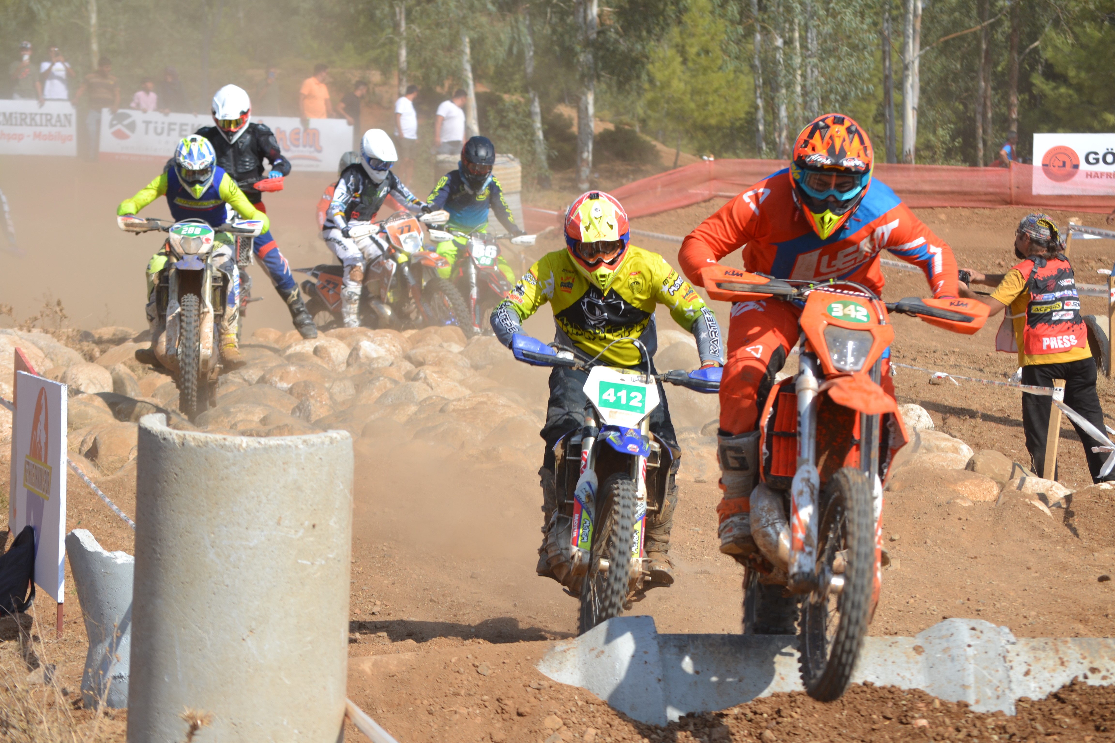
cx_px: 558
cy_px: 372
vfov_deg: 9.1
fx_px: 4645
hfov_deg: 13.7
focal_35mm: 150
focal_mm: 100
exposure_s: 1/250
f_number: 8
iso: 100
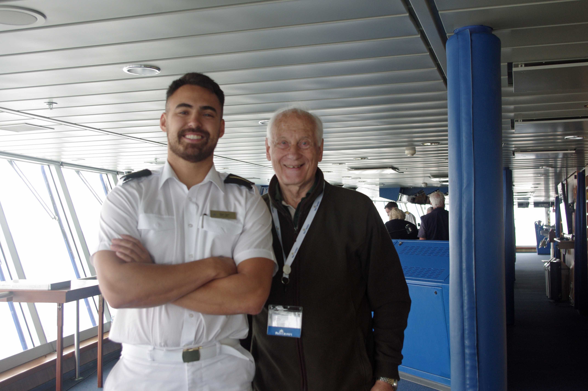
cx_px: 294
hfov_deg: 46.4
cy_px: 196
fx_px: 685
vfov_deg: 31.8
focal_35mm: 42
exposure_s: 1/60
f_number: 5
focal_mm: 28.13
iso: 400
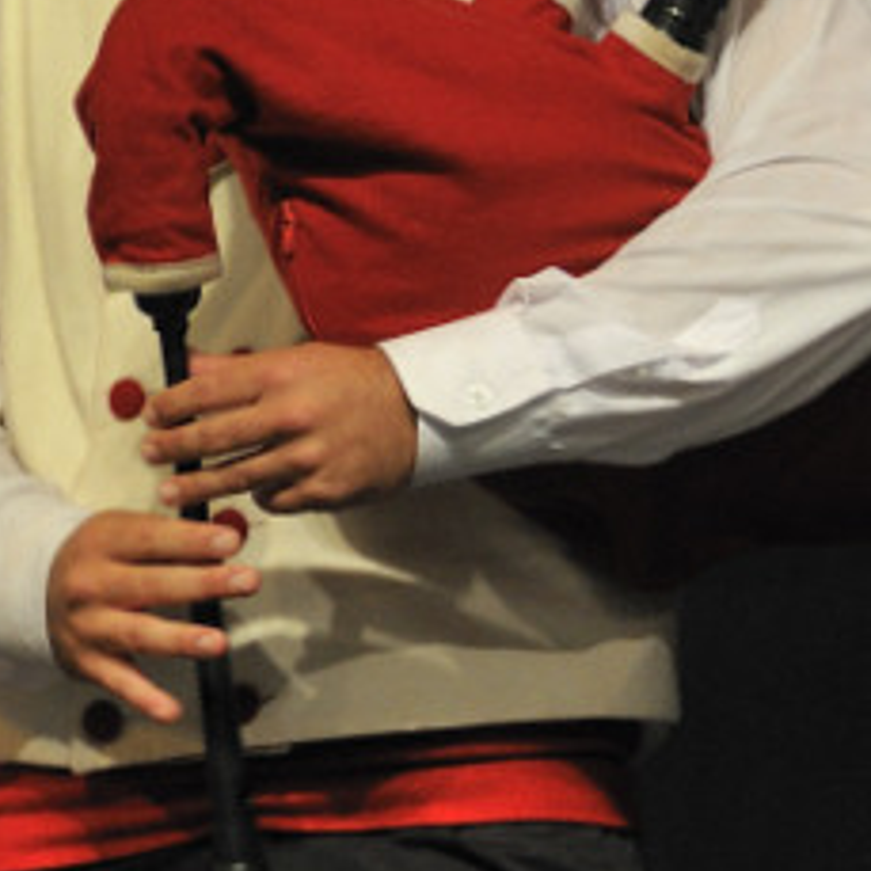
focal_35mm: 999
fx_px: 28439
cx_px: 1738
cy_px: -198
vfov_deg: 1.8
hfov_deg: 1.8
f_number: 5
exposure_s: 1/60
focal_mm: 180
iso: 640
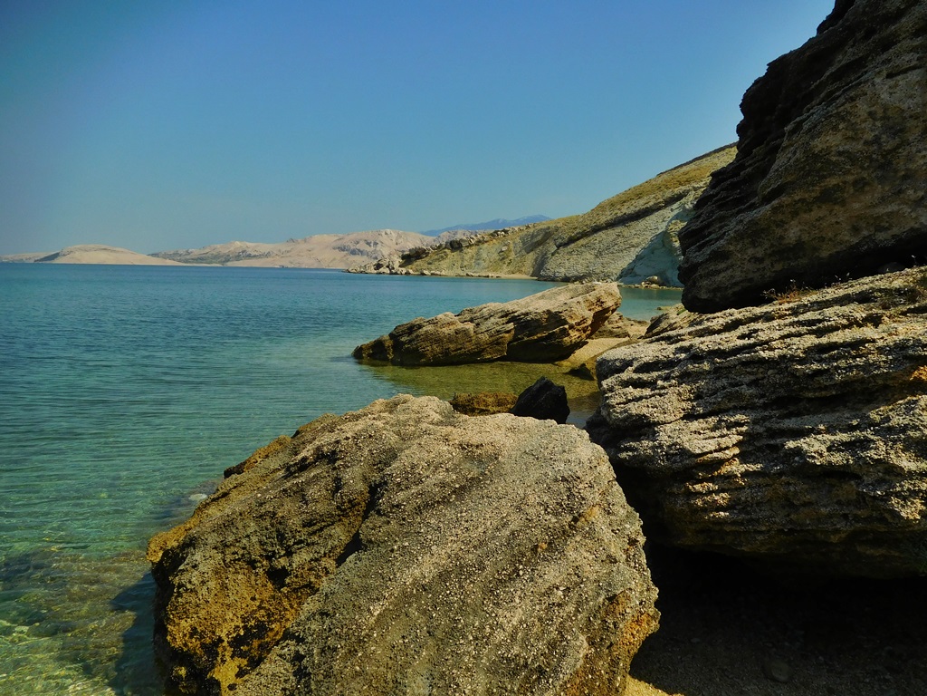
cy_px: 348
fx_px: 669
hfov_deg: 69.4
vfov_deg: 54.9
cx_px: 464
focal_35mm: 25
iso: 125
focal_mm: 4.5
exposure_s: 1/500
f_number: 6.8
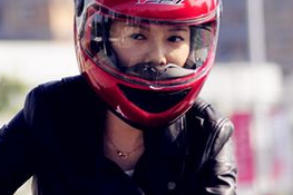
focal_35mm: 342
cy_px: 91
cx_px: 36
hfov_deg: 6.0
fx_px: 2782
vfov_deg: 4.0
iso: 200
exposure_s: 1/400
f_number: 6.3
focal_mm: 180
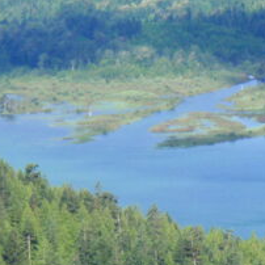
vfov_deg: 5.6
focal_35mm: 311
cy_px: 100
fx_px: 2694
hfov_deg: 5.6
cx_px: 205
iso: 64
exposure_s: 1/250
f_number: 5.1
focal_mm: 18.2
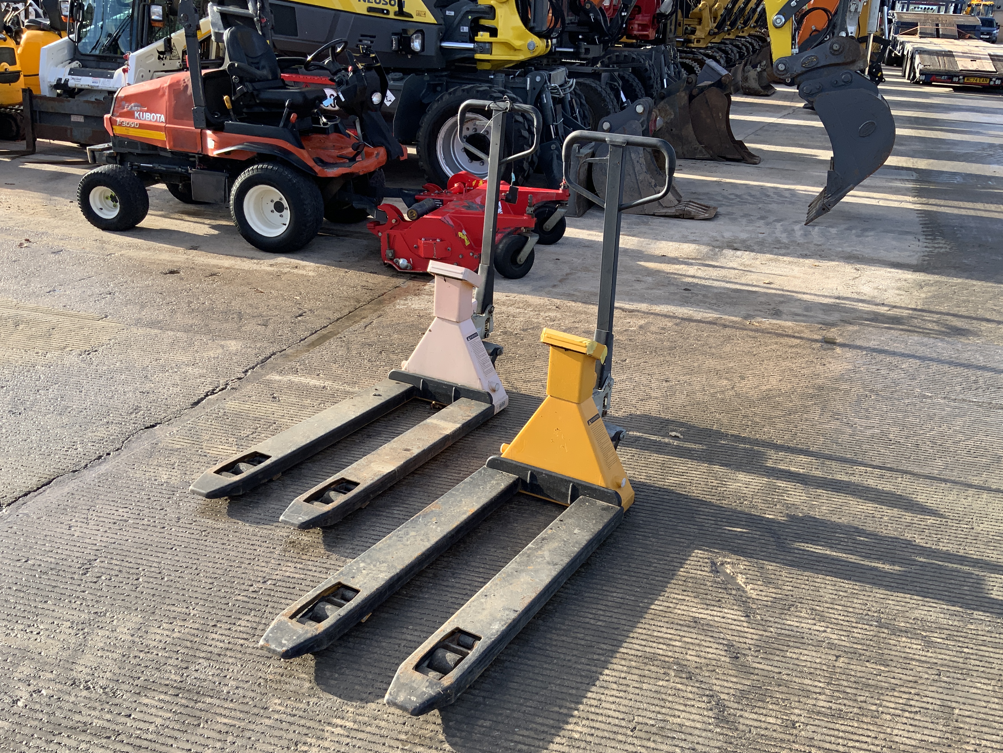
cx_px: 521
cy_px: 421
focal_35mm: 33
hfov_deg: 55.3
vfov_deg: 42.9
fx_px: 956
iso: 16
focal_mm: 3
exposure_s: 1/514
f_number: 1.8
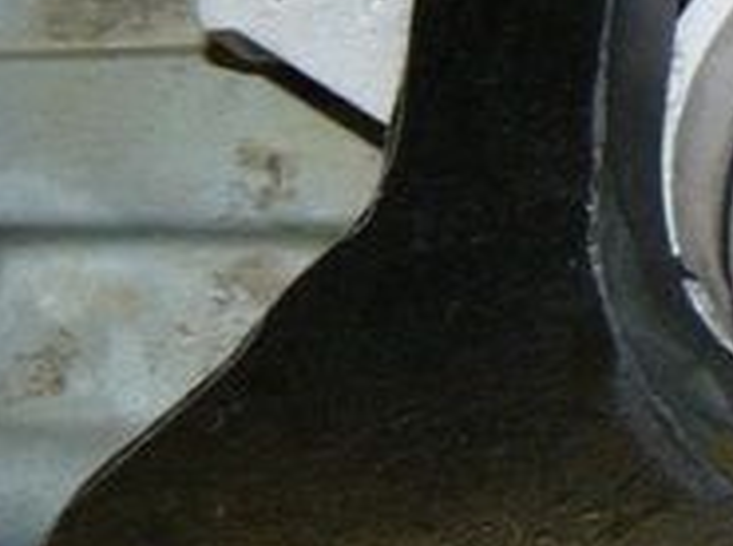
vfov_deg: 10.1
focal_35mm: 144
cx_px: 1331
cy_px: -156
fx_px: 3043
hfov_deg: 12.5
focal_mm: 6
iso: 100
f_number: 4
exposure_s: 1/30
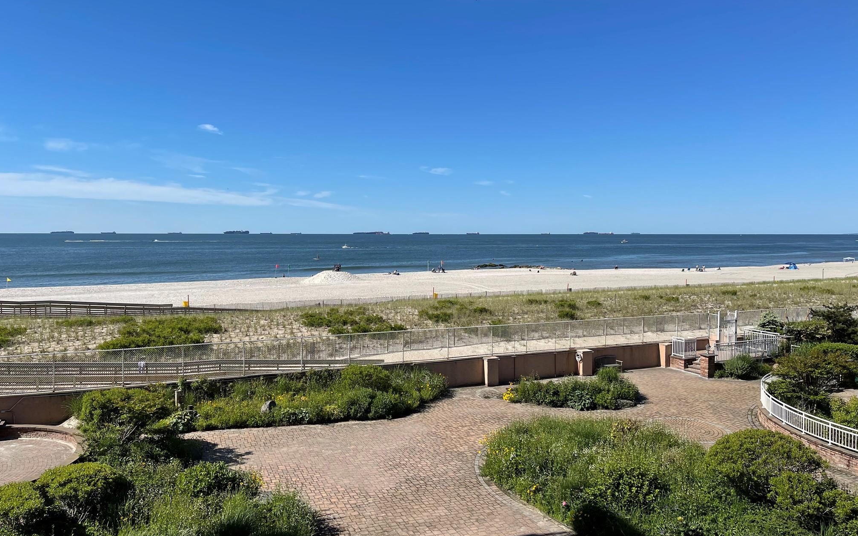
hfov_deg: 66.5
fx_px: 655
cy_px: 251
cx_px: 426
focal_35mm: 28
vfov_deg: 44.5
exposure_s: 1/5128
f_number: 1.6
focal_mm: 5.1
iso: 32
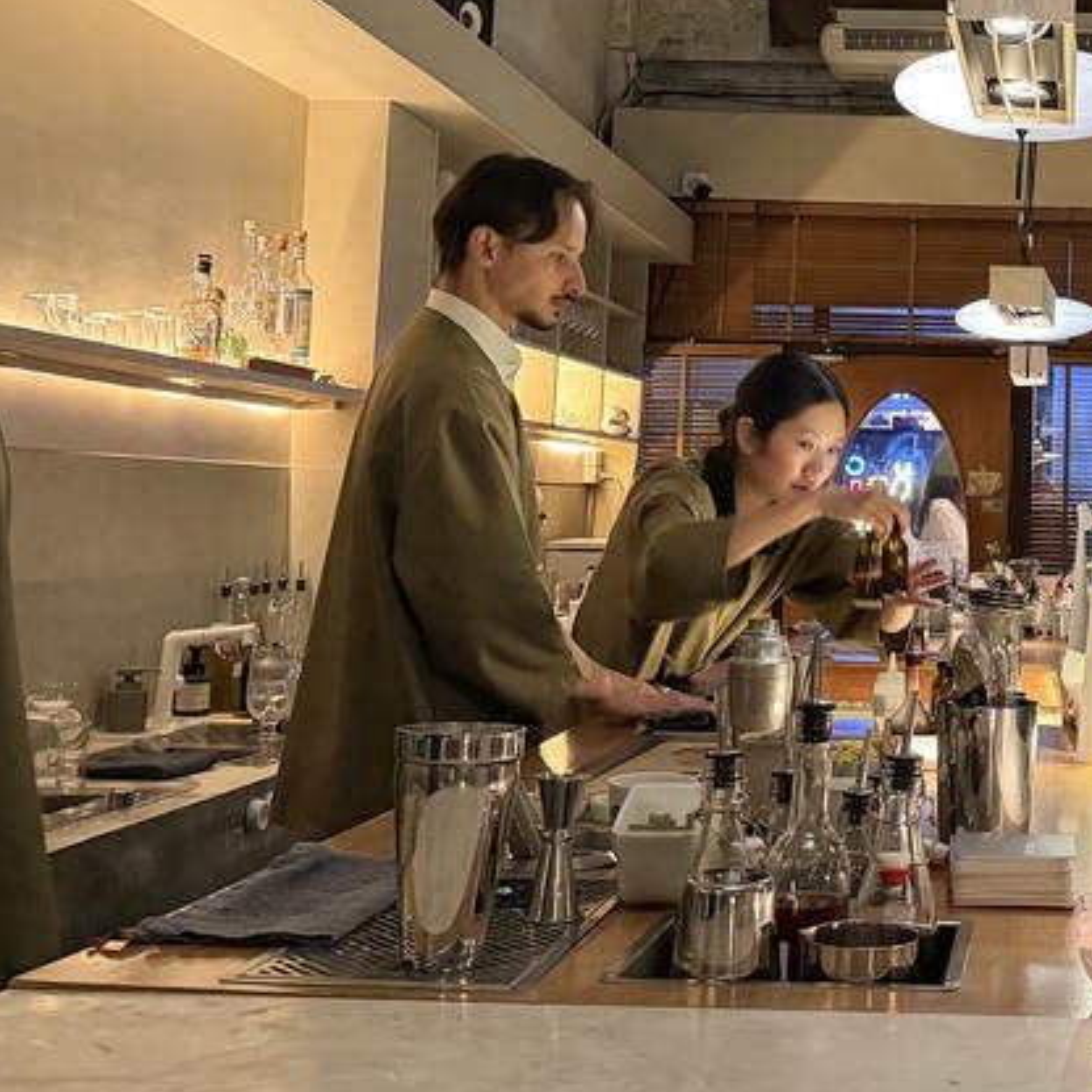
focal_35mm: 51
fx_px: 1820
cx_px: 1055
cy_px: 281
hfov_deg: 31.3
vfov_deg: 32.8
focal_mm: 6.76
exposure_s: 1/25
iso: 800
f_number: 1.78
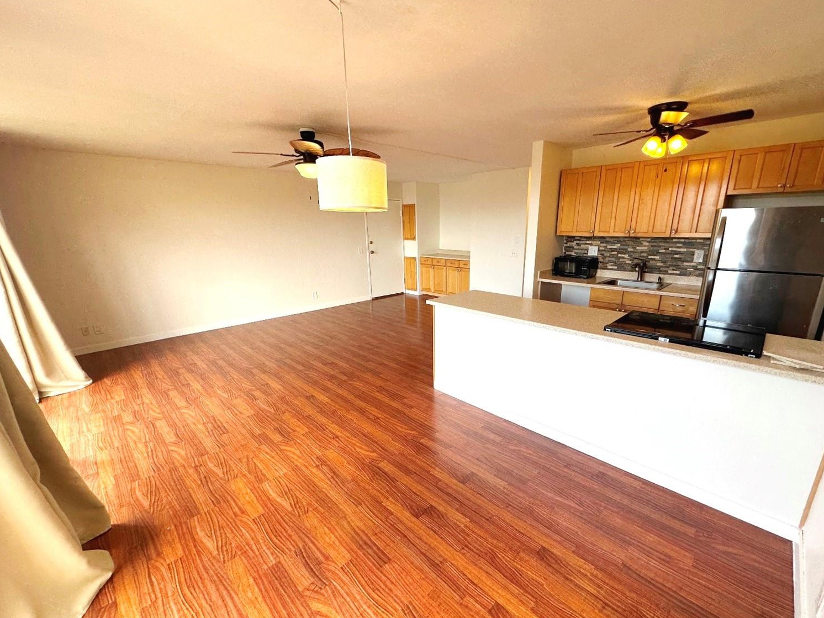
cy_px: 326
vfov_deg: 81.7
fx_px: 357
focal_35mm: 15
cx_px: 435
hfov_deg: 98.1
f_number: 2.2
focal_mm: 2.22
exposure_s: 1/120
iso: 64
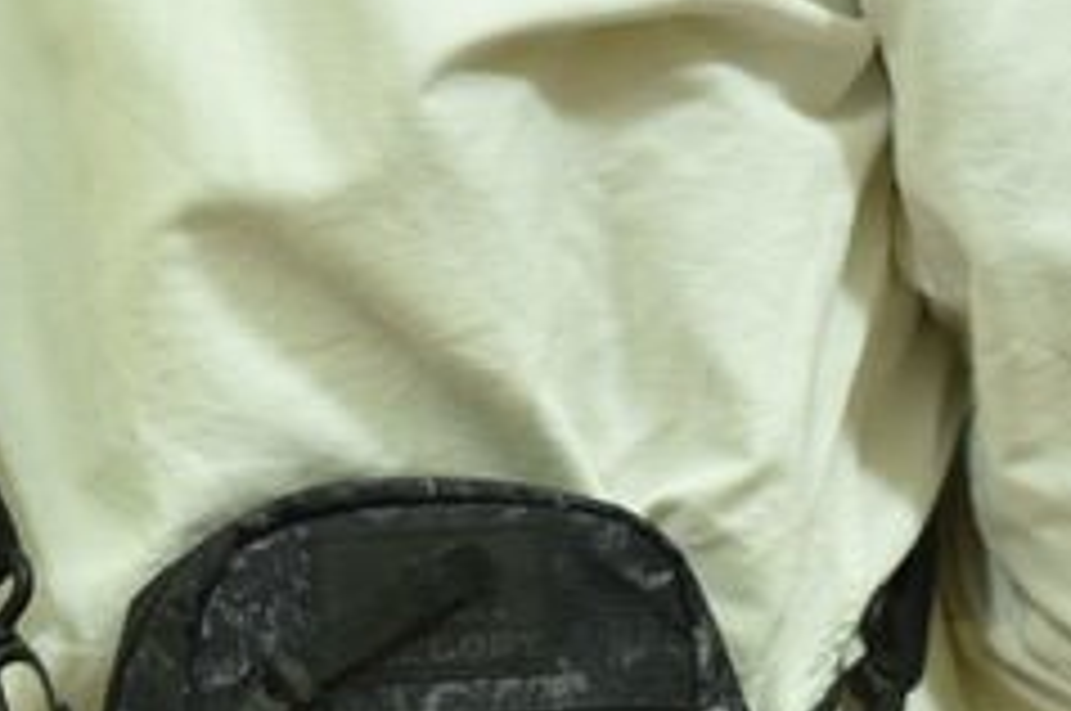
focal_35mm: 202
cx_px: 742
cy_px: 1125
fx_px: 6001
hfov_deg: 10.2
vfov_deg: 6.7
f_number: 2.8
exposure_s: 1/20
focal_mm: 50
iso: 1000
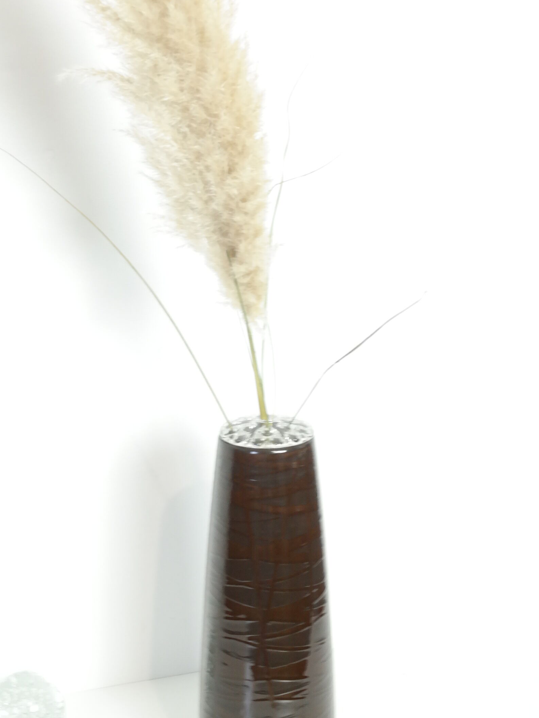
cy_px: 320
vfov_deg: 27.0
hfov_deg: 20.4
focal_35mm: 72
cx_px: 245
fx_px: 1494
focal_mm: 35
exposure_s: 1/25
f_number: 5.6
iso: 1600
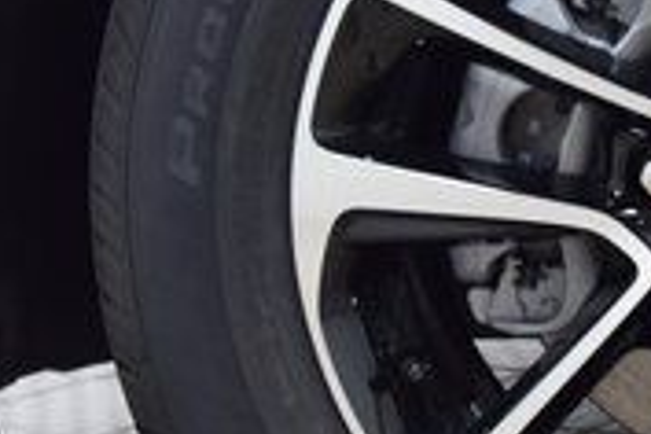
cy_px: 171
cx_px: 761
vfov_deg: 10.5
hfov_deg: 15.3
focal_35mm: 130
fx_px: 2351
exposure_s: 1/15
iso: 800
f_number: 6.3
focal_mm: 24
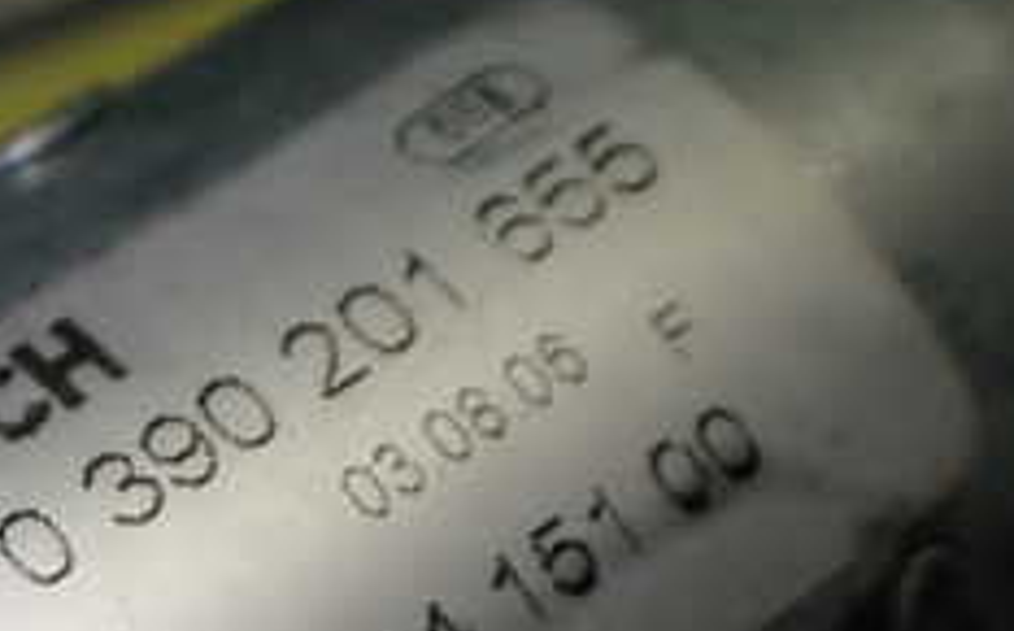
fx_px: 2263
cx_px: -57
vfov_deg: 15.4
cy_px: 705
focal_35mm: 82
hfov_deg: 23.9
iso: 100
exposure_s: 1/200
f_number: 2.3
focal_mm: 5.4
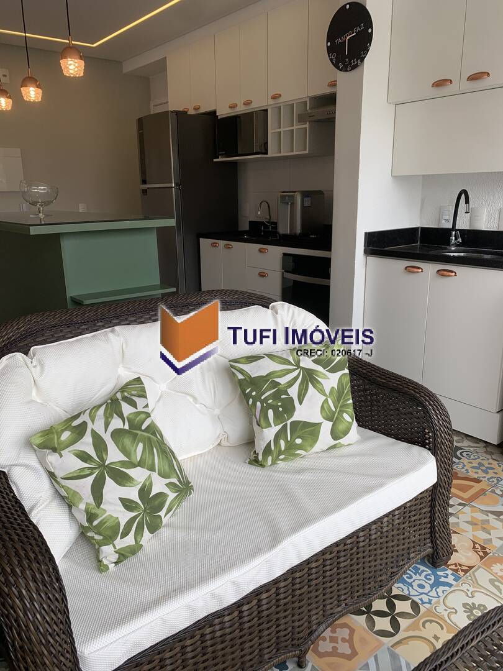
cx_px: 252
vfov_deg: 67.3
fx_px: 504
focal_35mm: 26
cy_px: 336
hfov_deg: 53.1
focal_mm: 4.25
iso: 25
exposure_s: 1/347
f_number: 1.8
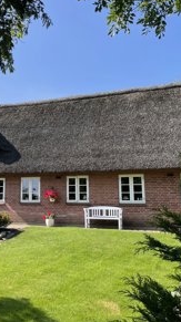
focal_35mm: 39
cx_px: 14
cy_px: 157
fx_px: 334
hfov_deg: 29.0
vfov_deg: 51.6
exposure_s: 1/2304
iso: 32
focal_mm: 4.2
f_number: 1.6
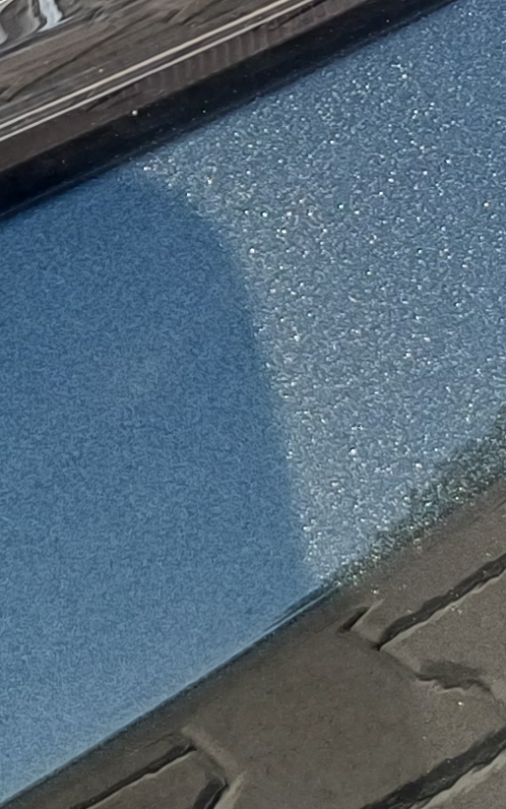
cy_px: -504
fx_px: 2845
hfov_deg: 9.7
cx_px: -389
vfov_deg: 14.7
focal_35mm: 129
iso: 50
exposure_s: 1/690
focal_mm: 4.65
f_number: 1.8
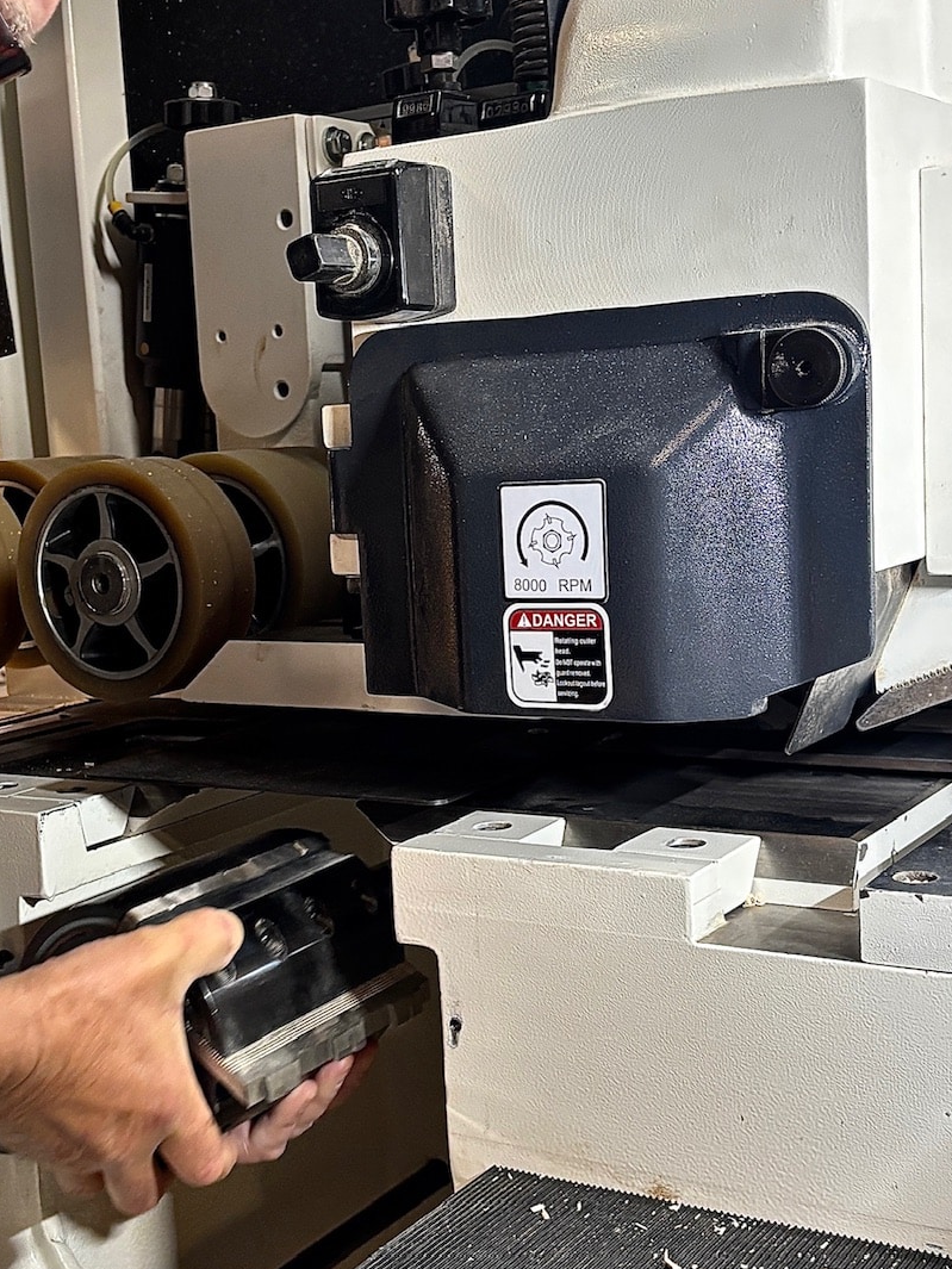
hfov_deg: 29.0
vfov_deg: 38.2
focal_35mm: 50
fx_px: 1833
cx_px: 360
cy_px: 677
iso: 160
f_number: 1.6
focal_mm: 5.96
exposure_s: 1/60
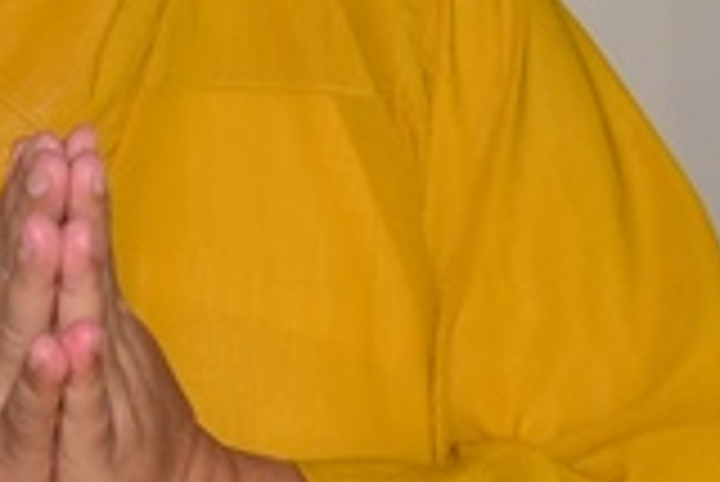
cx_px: -18
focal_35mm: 305
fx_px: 6105
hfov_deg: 6.7
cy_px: -36
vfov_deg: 4.5
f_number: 4
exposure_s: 1/40
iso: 1000
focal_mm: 75
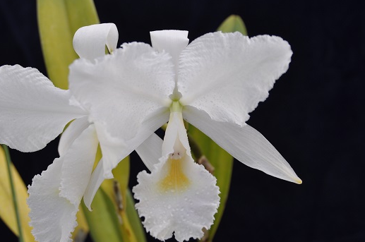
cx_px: 163
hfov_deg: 23.4
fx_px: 881
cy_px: 121
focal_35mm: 87
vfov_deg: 15.7
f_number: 8
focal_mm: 50
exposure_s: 1/60
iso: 220
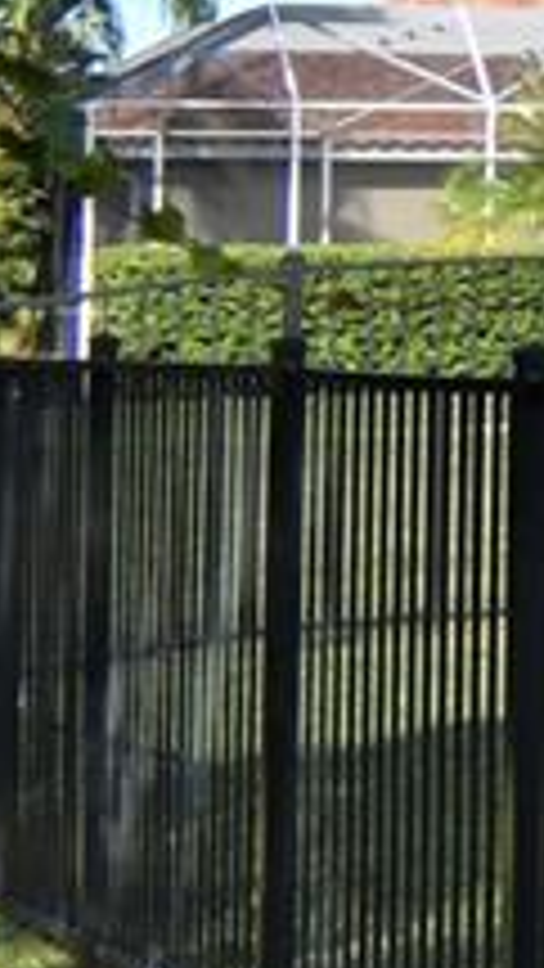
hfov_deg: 4.3
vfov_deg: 10.1
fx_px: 5383
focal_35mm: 210
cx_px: 3394
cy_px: -99
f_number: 9
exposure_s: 1/200
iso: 100
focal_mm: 18
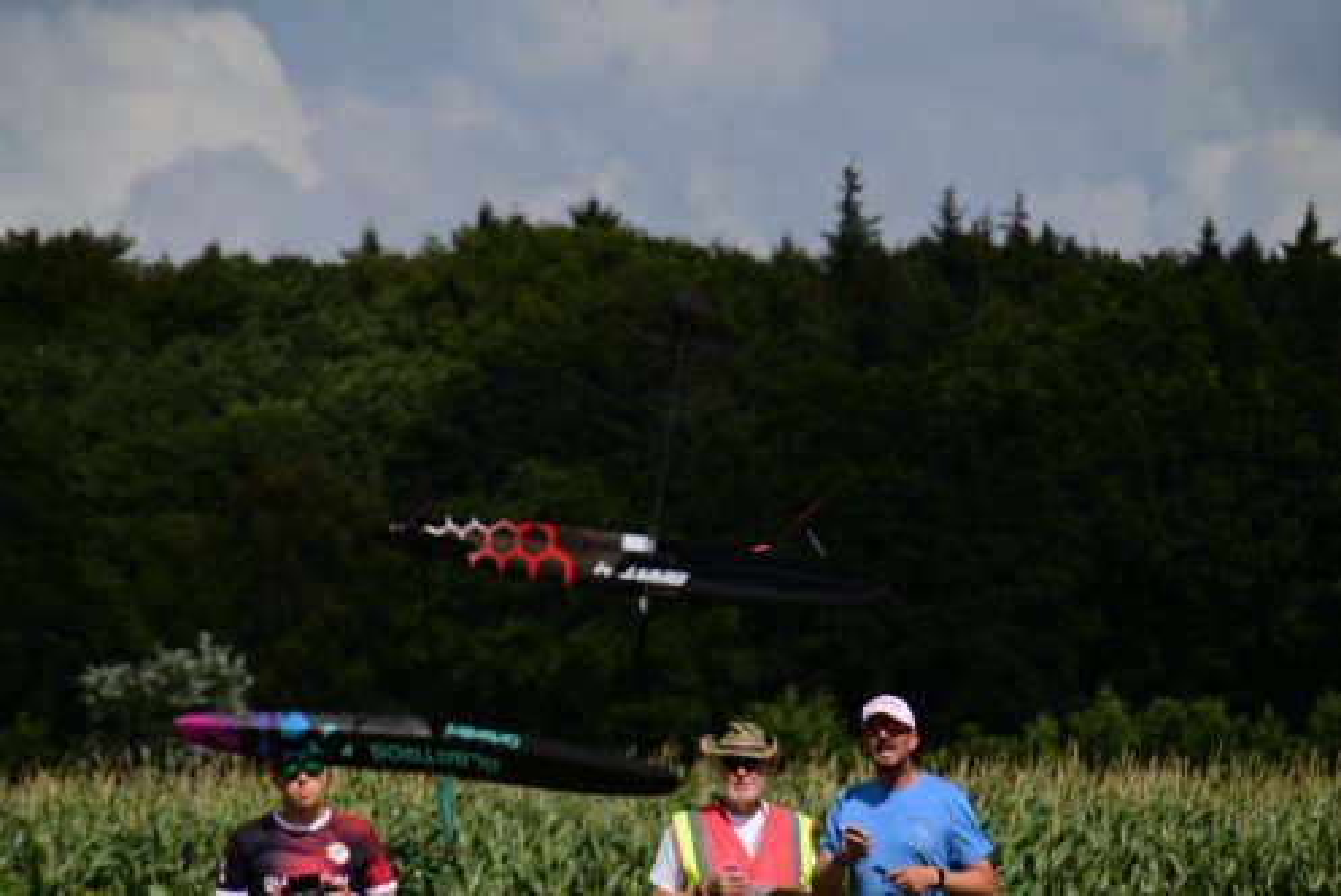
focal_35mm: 400
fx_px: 14908
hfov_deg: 5.2
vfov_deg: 3.4
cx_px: 670
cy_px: 448
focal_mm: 400
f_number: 9
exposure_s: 1/5000
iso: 640
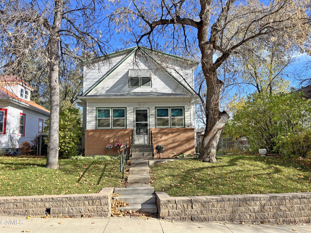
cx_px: 156
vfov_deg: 53.1
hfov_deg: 67.3
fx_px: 234
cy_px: 116
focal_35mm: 26
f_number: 1.5
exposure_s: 1/1724
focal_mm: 5.7
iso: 50
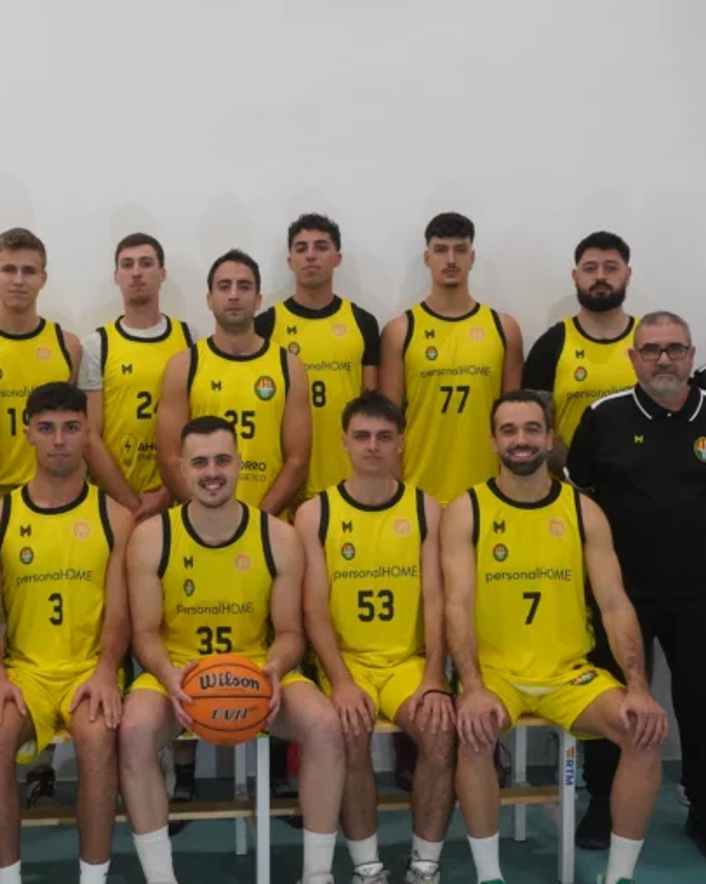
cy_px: 440
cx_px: 214
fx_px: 1168
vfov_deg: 41.4
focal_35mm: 45
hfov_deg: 33.2
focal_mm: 21
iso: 3200
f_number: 5.6
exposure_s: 1/250
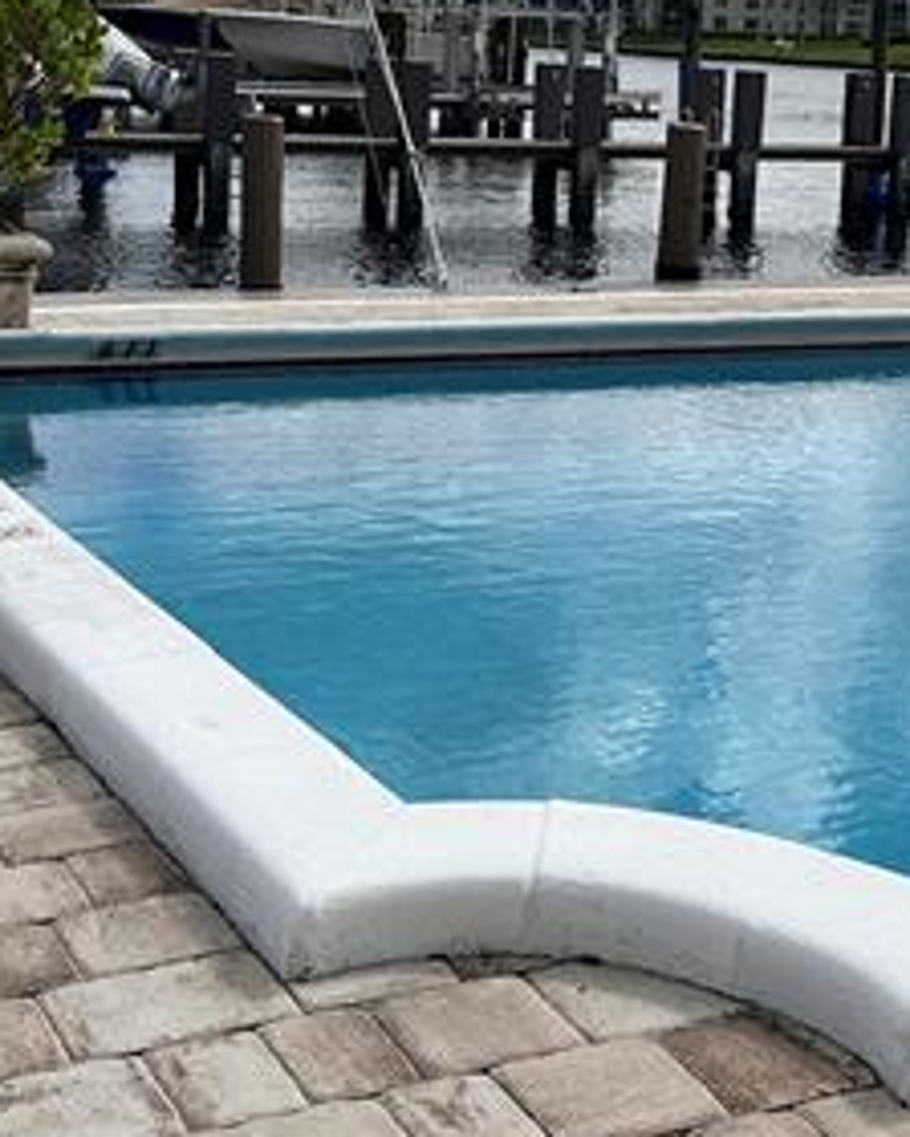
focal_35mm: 67
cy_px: 317
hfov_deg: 22.8
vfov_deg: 28.0
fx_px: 2256
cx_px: 544
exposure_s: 1/9709
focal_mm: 6.86
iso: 80
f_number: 1.78
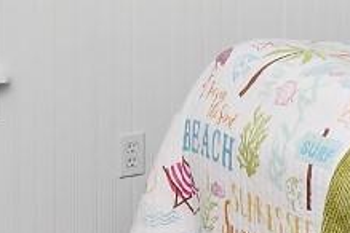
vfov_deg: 12.1
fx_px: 1079
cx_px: 521
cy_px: -45
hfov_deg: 16.8
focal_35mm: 111
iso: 100
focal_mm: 10
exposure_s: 1/200
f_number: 5.6
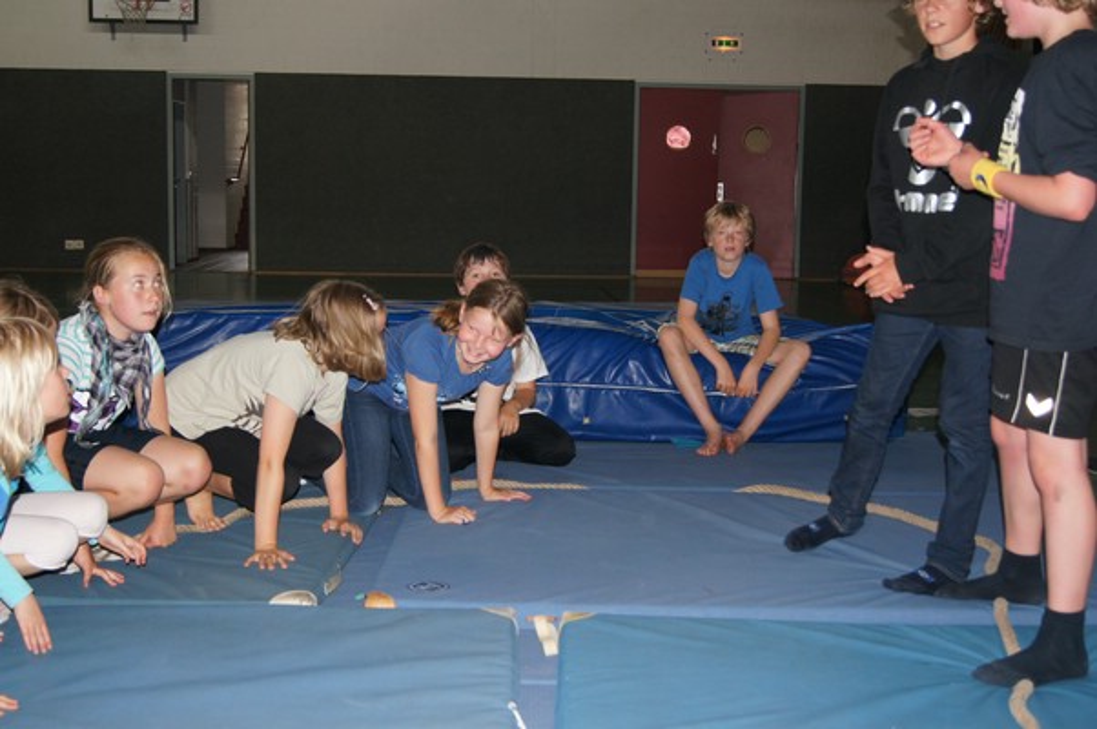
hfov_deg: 43.6
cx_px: 548
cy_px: 364
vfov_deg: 29.8
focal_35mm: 45
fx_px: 1370
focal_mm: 30
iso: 500
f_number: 4.5
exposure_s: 1/60
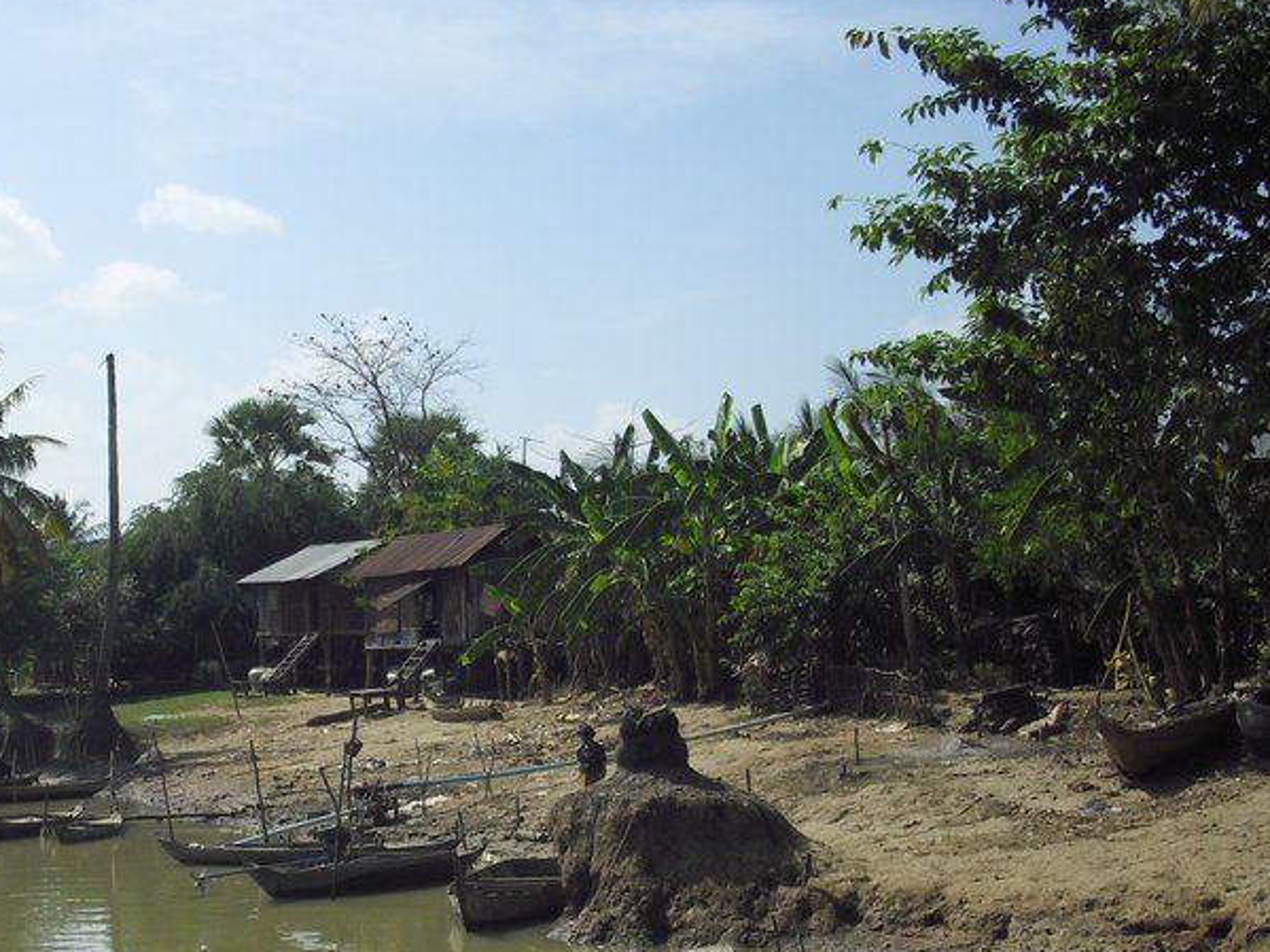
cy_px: 685
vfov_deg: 22.4
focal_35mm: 65
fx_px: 2384
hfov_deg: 29.3
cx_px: 312
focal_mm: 6.2
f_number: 8
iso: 100
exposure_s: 1/400
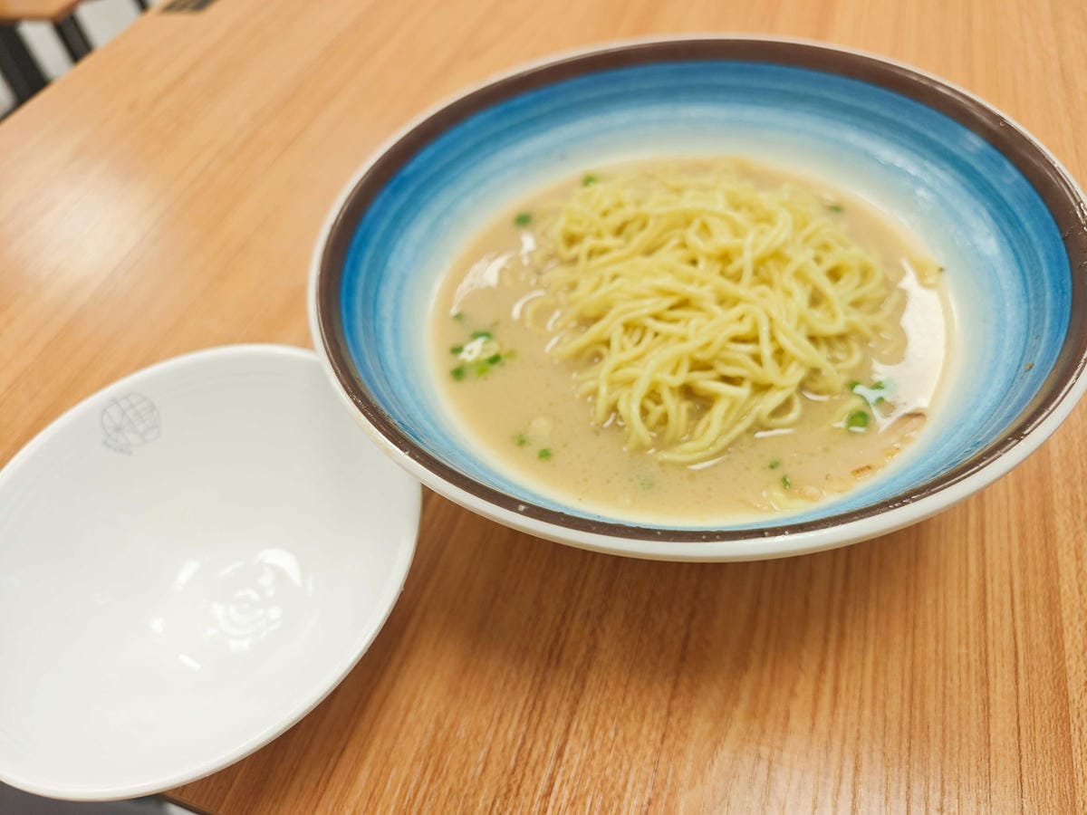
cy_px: 408
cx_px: 544
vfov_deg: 58.9
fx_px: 722
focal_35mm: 23
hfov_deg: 73.9
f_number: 2
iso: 200
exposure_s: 1/120
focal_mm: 8.72
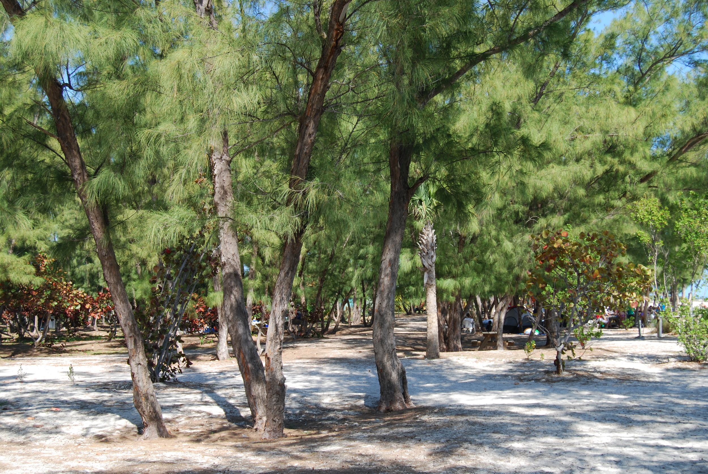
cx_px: 354
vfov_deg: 29.0
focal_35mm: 46
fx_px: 916
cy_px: 237
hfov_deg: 42.3
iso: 100
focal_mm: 31
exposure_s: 1/160
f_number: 6.3
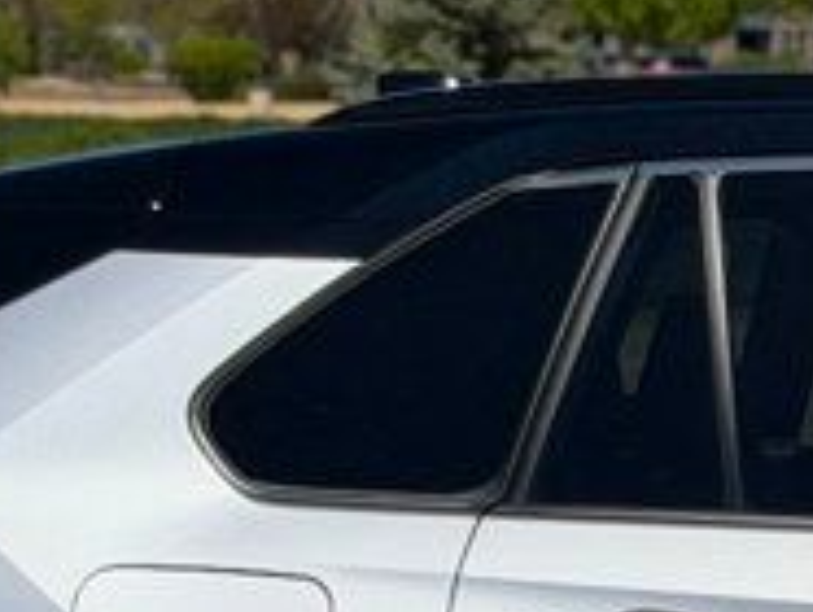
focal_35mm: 264
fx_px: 6208
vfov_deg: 5.6
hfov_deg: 7.2
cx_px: 1622
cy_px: 809
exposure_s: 1/11364
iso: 80
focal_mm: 6.76
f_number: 1.78
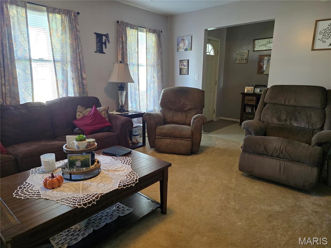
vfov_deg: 58.9
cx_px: 166
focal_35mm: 23
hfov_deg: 73.9
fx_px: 220
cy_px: 124
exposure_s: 1/120
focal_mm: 6.3
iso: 800
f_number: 1.7
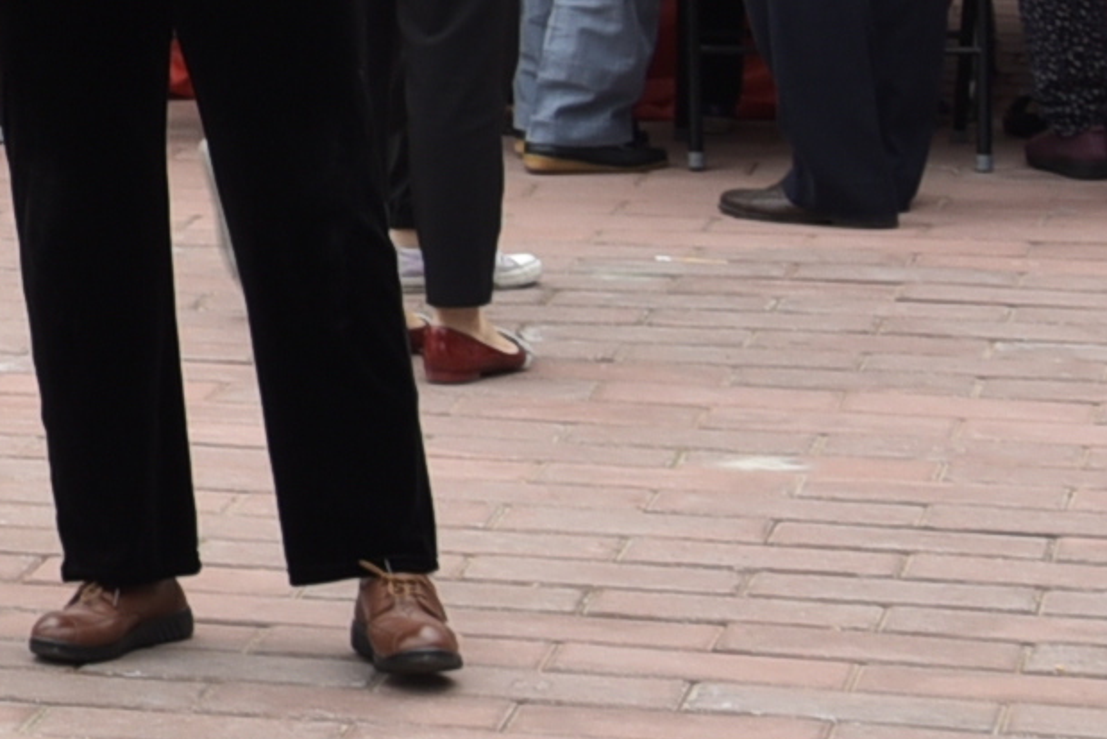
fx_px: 6274
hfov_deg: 9.0
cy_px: -794
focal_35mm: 204
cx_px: -1658
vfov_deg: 6.5
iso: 200
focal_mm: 28
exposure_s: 1/160
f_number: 6.3
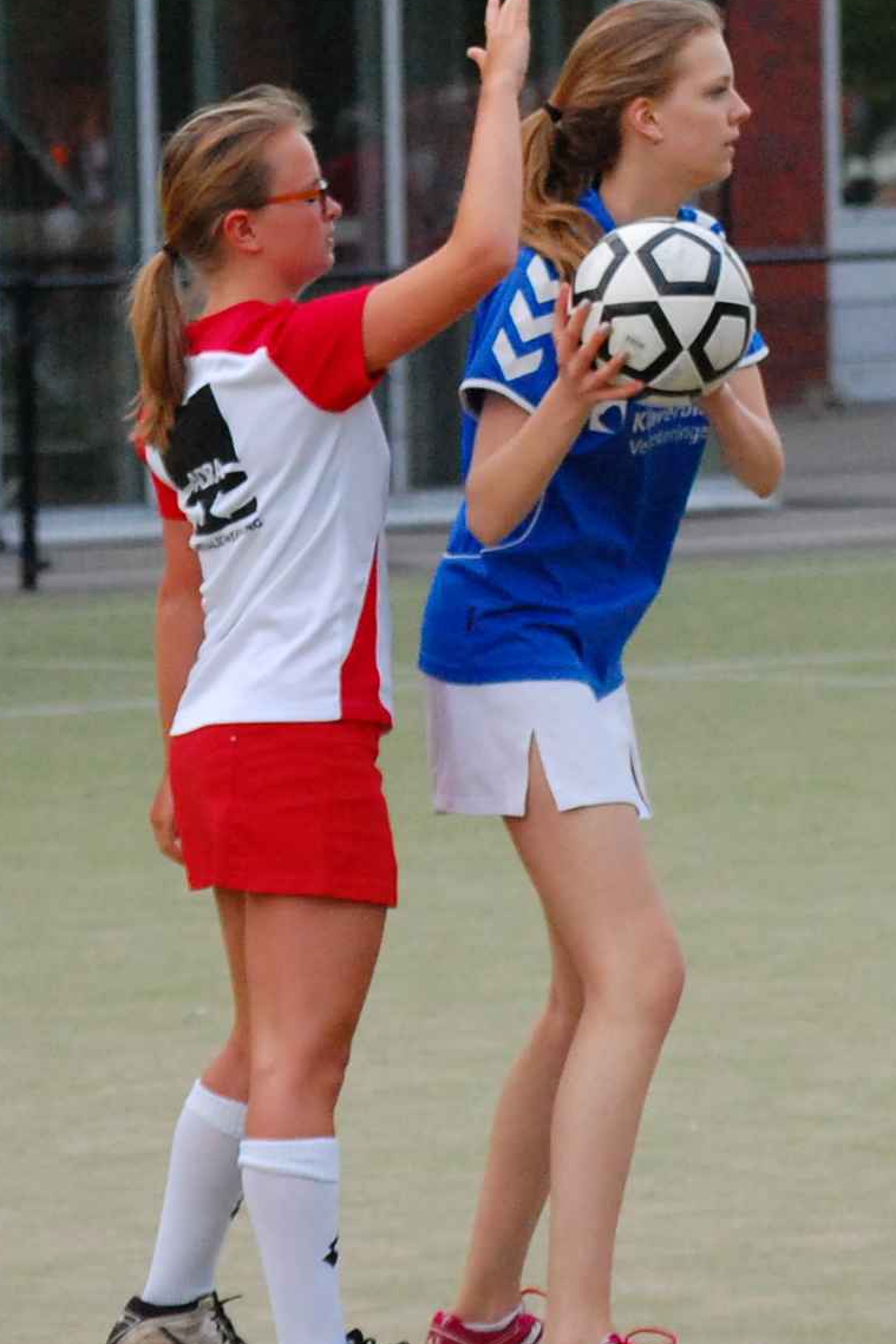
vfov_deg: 13.9
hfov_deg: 9.3
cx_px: 456
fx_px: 5527
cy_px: 640
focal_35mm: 148
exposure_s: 1/1250
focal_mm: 82
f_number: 4.5
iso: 1600
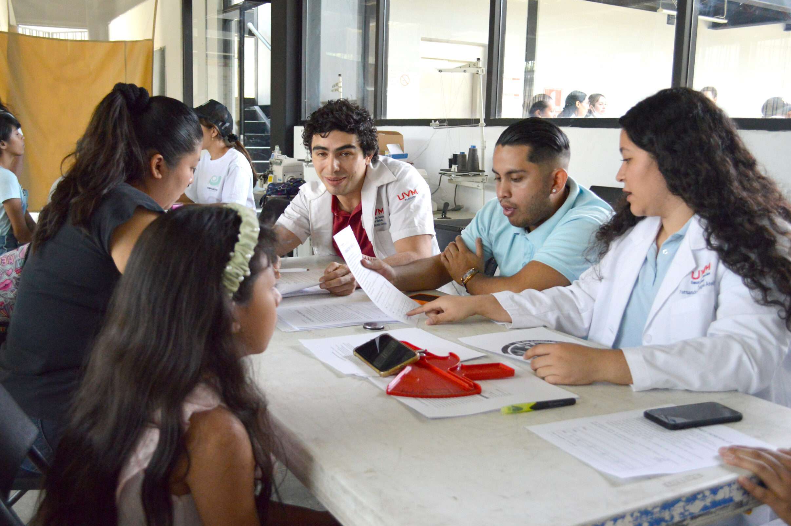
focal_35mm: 35
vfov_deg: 37.8
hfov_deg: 54.5
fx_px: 768
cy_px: 273
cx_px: 377
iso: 2000
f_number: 3.8
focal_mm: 22
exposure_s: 1/500
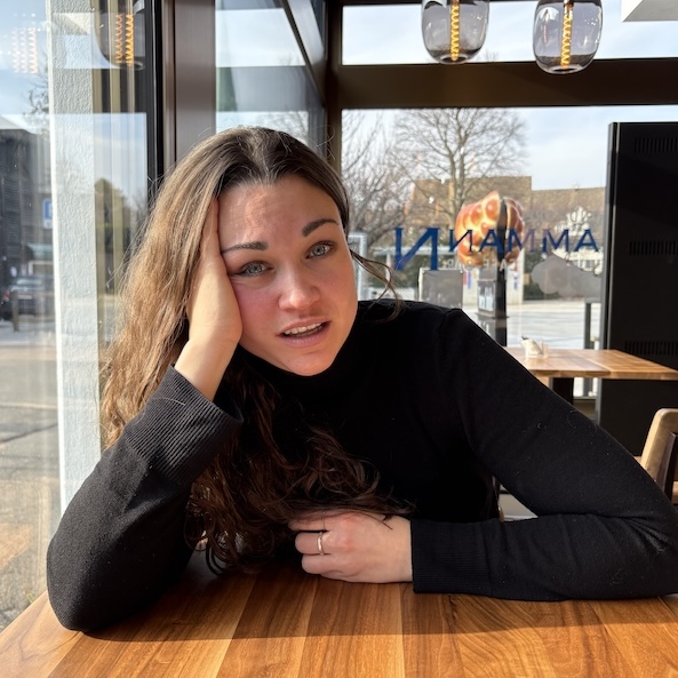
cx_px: 321
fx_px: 687
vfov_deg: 52.5
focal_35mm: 31
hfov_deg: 52.5
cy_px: 338
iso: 64
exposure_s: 1/377
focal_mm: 5.96
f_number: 1.6
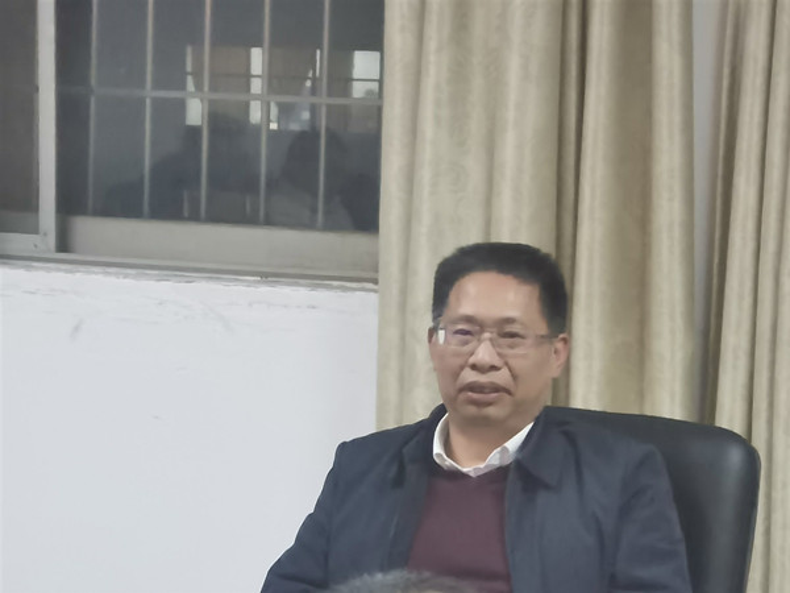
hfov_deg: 14.0
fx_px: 3218
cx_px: 395
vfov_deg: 10.5
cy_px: 296
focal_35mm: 141
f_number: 2.4
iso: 800
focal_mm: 6.4
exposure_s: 1/50
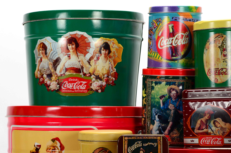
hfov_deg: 11.6
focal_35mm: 178
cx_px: 112
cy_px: 84
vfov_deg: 7.7
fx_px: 1137
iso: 200
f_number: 16
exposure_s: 1/160
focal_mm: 105
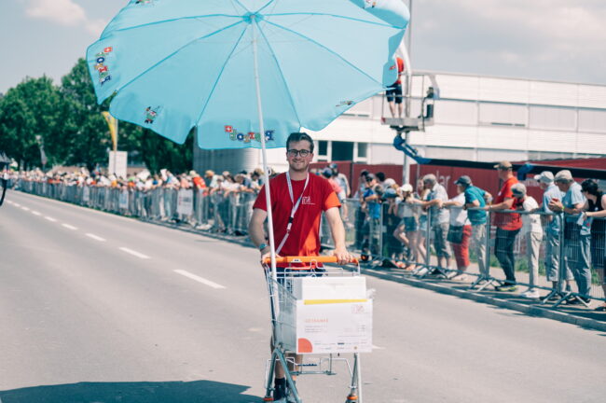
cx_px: 303
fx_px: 1177
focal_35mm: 70
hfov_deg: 28.9
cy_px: 202
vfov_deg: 19.4
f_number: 2.8
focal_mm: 70
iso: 100
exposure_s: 1/4000
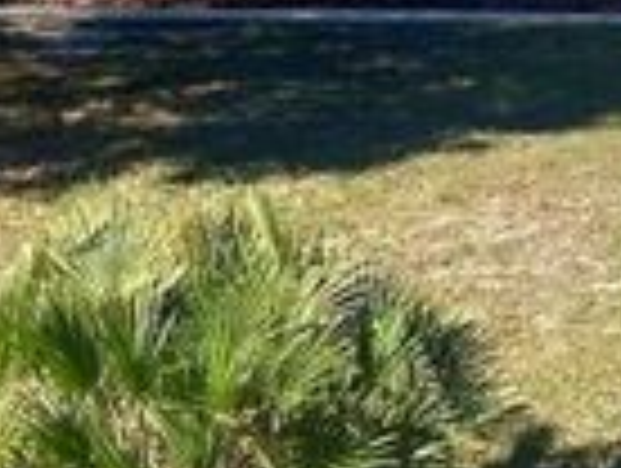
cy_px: -74
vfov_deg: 15.3
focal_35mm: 94
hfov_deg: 20.3
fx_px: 1689
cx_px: 580
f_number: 1.8
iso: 32
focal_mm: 4.25
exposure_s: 1/2105
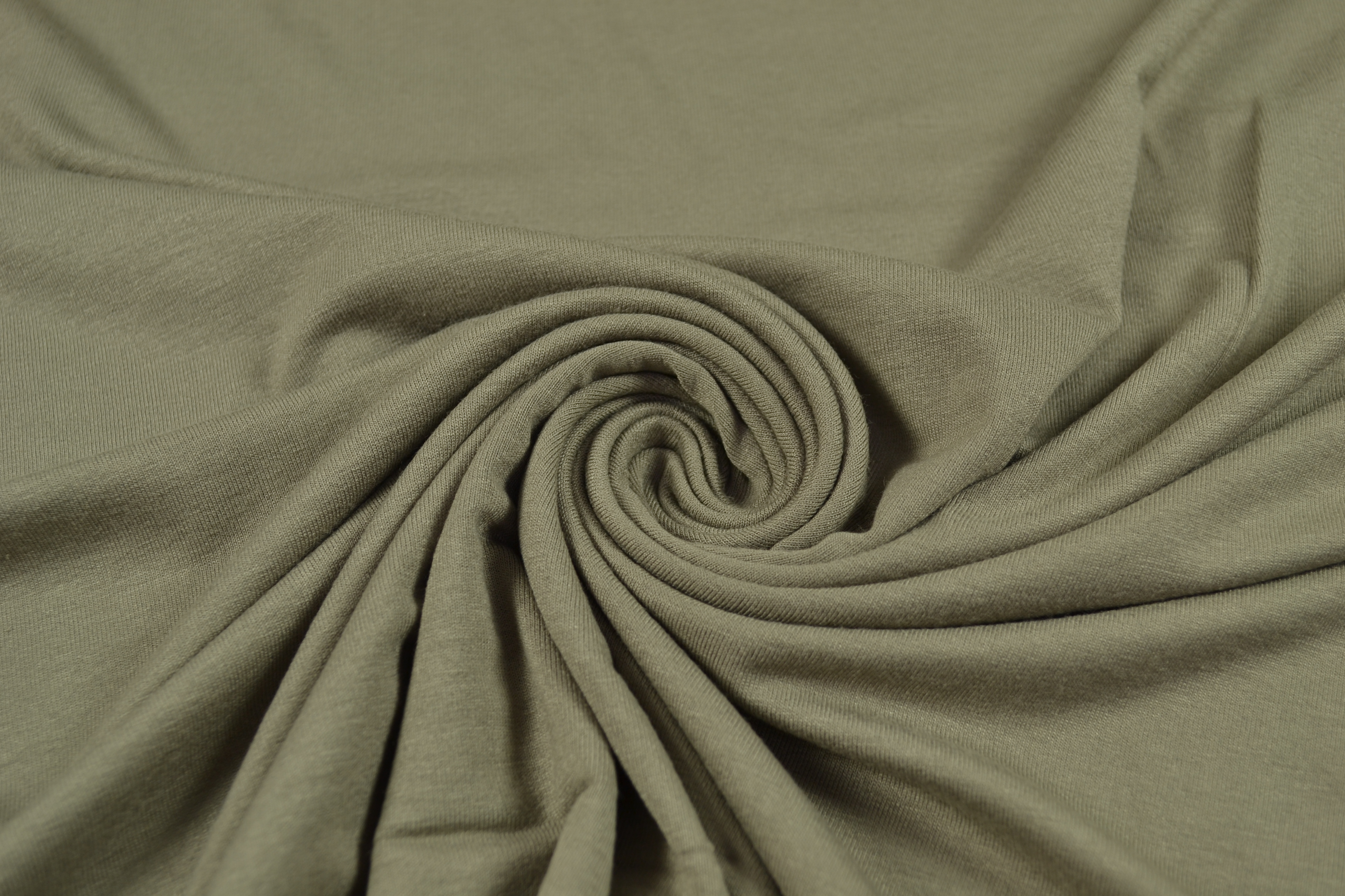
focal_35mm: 44
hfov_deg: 45.0
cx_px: 672
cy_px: 448
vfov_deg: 30.8
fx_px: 1625
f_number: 6.3
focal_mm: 29
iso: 100
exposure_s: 1/40
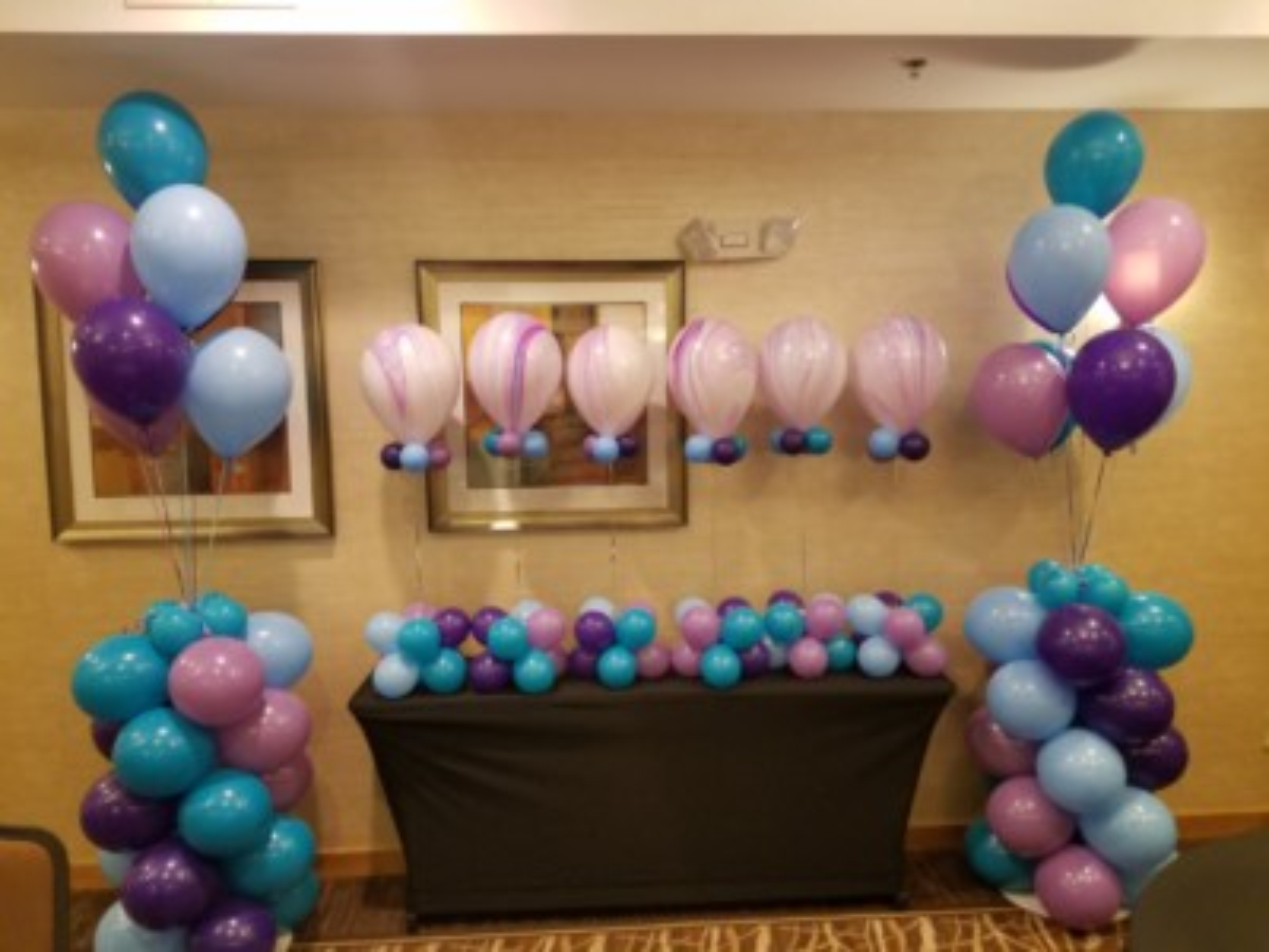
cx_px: 634
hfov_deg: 67.3
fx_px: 953
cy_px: 476
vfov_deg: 53.1
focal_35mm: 26
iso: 200
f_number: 1.7
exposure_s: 1/20
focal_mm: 4.2
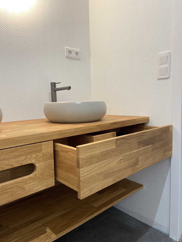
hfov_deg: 53.1
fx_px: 182
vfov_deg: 67.3
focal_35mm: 26
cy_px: 121
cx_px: 91
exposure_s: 1/50
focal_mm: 4.25
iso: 320
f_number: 1.8
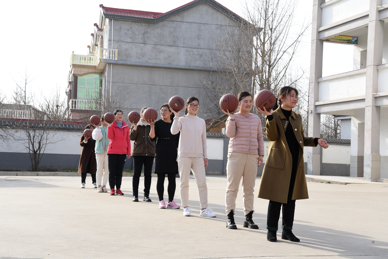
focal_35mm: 56
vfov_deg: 24.2
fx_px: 604
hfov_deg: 35.6
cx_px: 194
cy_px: 130
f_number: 8
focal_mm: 56
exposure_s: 1/320
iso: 500
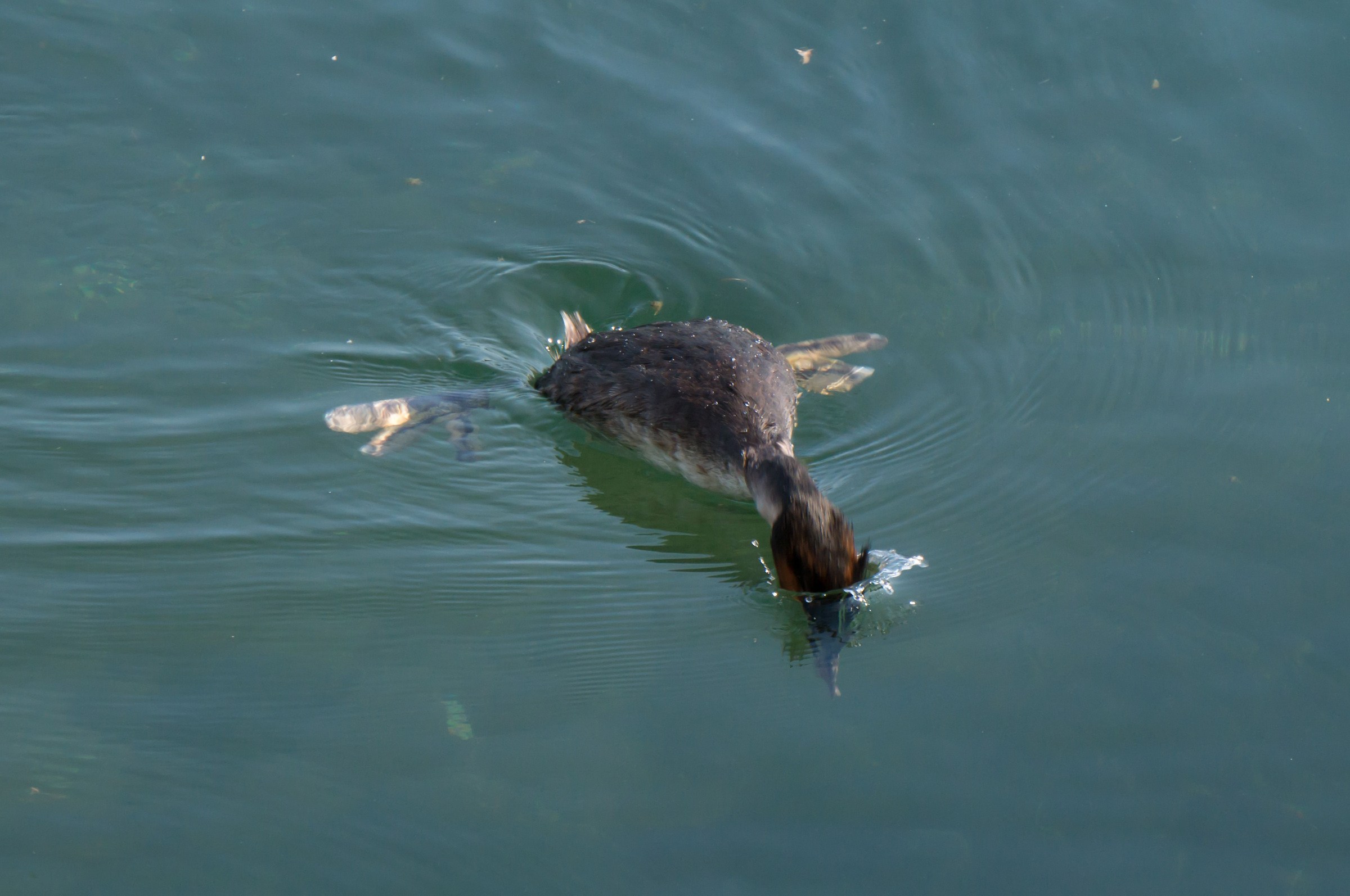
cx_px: 675
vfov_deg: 4.4
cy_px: 448
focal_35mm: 315
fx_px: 11798
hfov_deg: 6.5
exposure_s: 1/400
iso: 1000
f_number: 13
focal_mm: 210
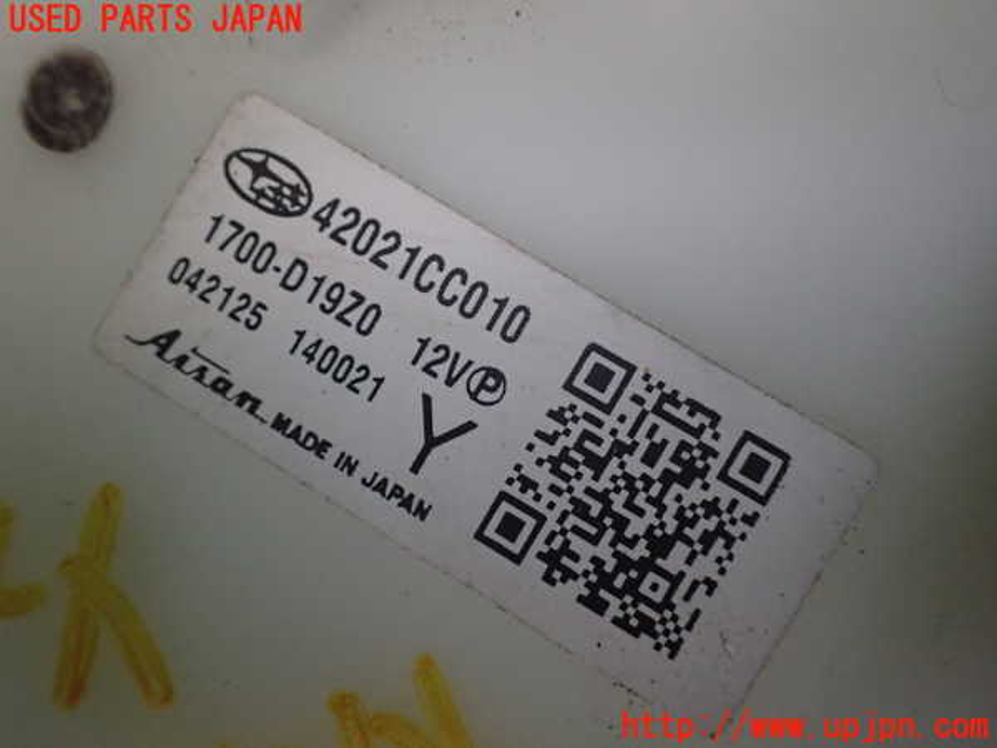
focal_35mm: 30
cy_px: 374
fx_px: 864
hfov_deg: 60.0
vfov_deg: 46.8
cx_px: 498
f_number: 2.3
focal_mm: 5.4
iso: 800
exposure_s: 1/40
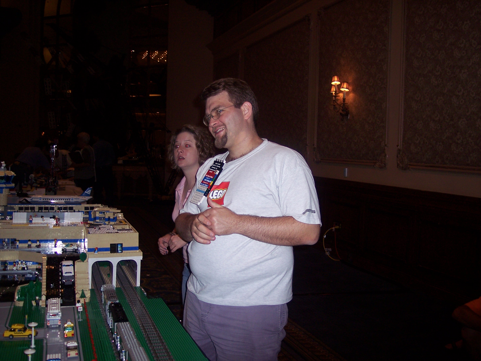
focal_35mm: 39
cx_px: 240
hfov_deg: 47.9
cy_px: 180
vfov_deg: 36.8
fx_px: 542
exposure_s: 1/60
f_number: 2.8
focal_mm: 8
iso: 100
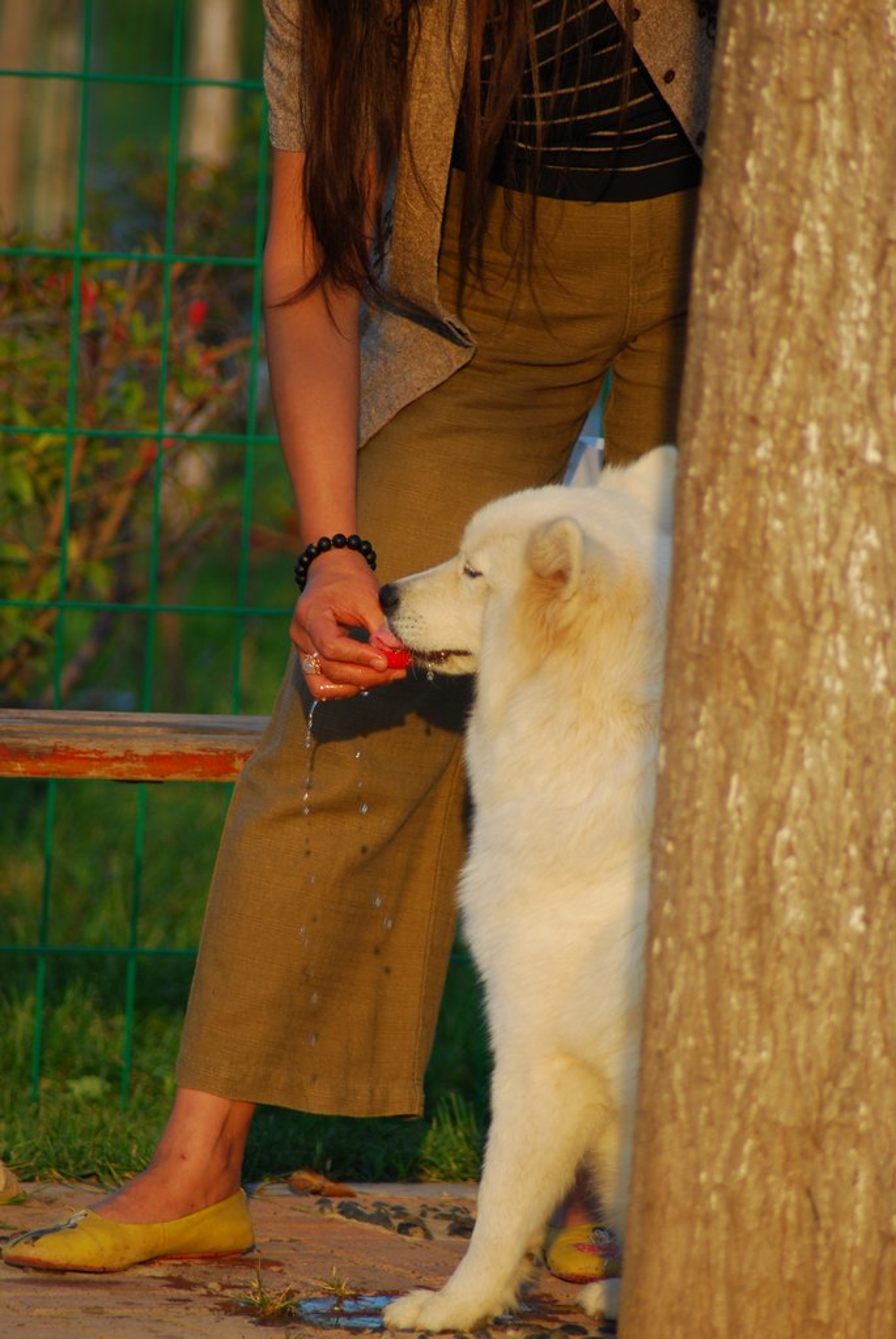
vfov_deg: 5.5
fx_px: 13966
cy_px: 670
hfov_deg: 3.7
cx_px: 448
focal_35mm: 375
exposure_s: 1/320
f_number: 5.6
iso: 160
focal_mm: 250
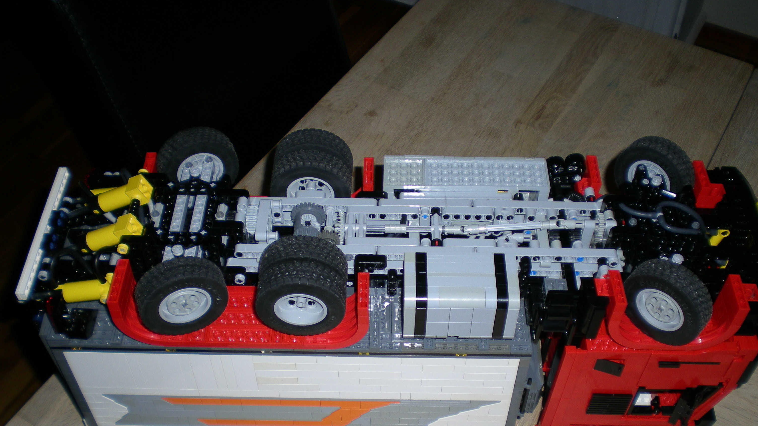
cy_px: 277
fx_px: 844
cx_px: 378
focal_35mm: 42
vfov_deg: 28.2
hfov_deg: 48.4
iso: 50
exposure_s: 1/60
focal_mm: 6.3
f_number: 3.1
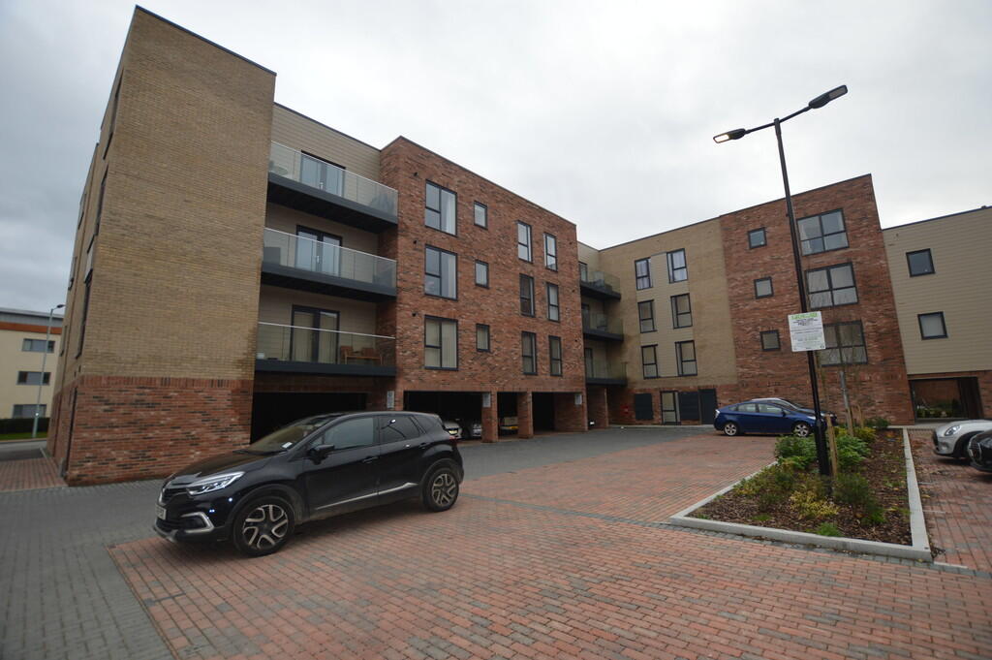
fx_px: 413
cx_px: 496
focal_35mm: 15
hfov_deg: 100.4
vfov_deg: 77.2
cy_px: 330
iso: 100
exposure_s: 1/200
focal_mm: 10
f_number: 4
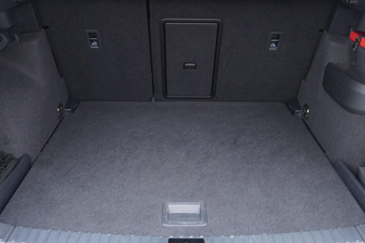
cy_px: 122
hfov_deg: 53.1
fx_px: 365
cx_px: 182
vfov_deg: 36.9
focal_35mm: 36
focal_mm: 24
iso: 800
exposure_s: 1/40
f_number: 2.8
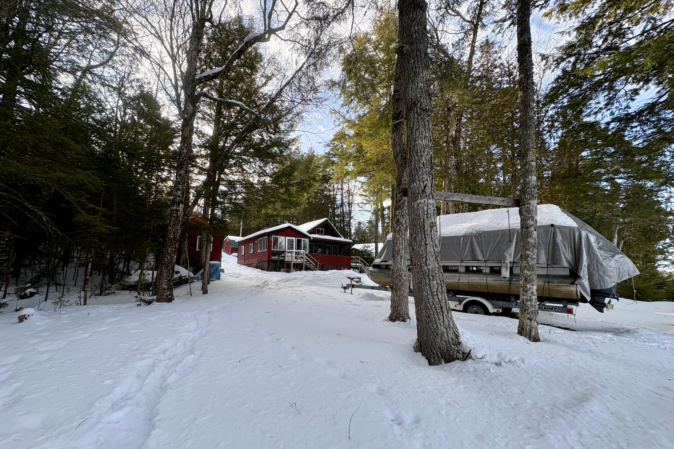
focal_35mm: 15
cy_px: 243
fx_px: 281
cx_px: 329
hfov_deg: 100.4
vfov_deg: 77.2
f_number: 2.2
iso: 40
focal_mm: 2.22
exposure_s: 1/304
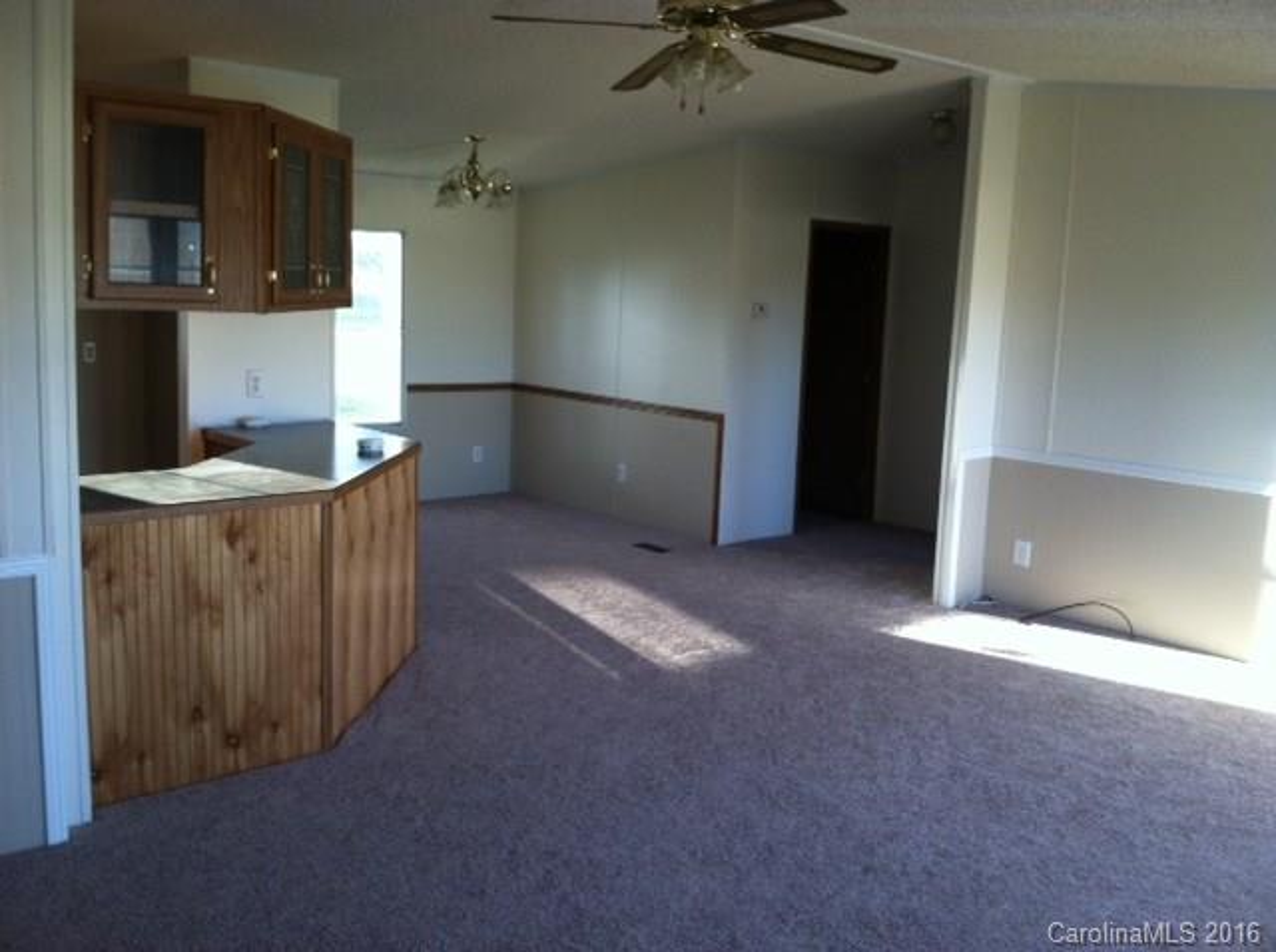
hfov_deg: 52.7
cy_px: 476
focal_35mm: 35
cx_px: 638
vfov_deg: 40.6
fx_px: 1288
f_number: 2.8
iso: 100
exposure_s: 1/33
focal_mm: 3.85
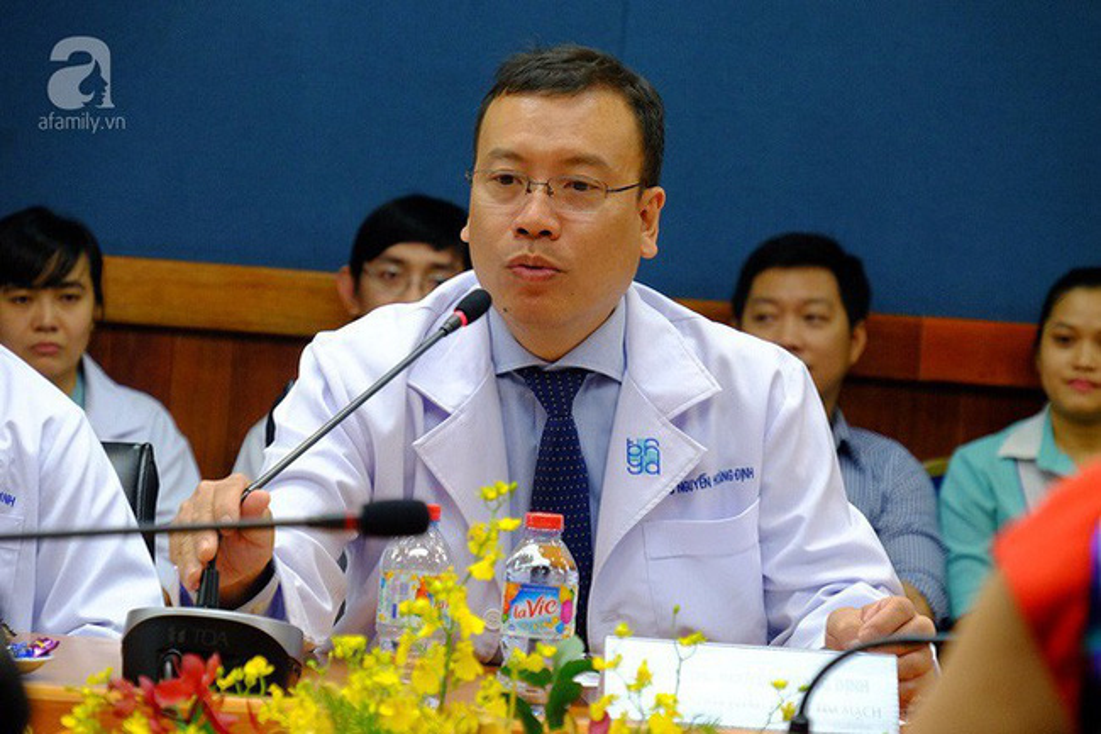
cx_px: 550
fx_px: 4525
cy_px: 367
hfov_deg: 13.9
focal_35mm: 148
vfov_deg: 9.3
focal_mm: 98.6
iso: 2500
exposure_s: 1/60
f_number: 5.6
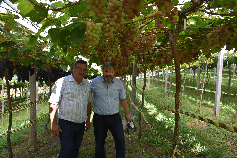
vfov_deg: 48.0
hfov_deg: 67.4
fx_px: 178
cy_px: 79
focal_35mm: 27
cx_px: 118
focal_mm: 18
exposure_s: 1/500
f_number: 8
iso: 800
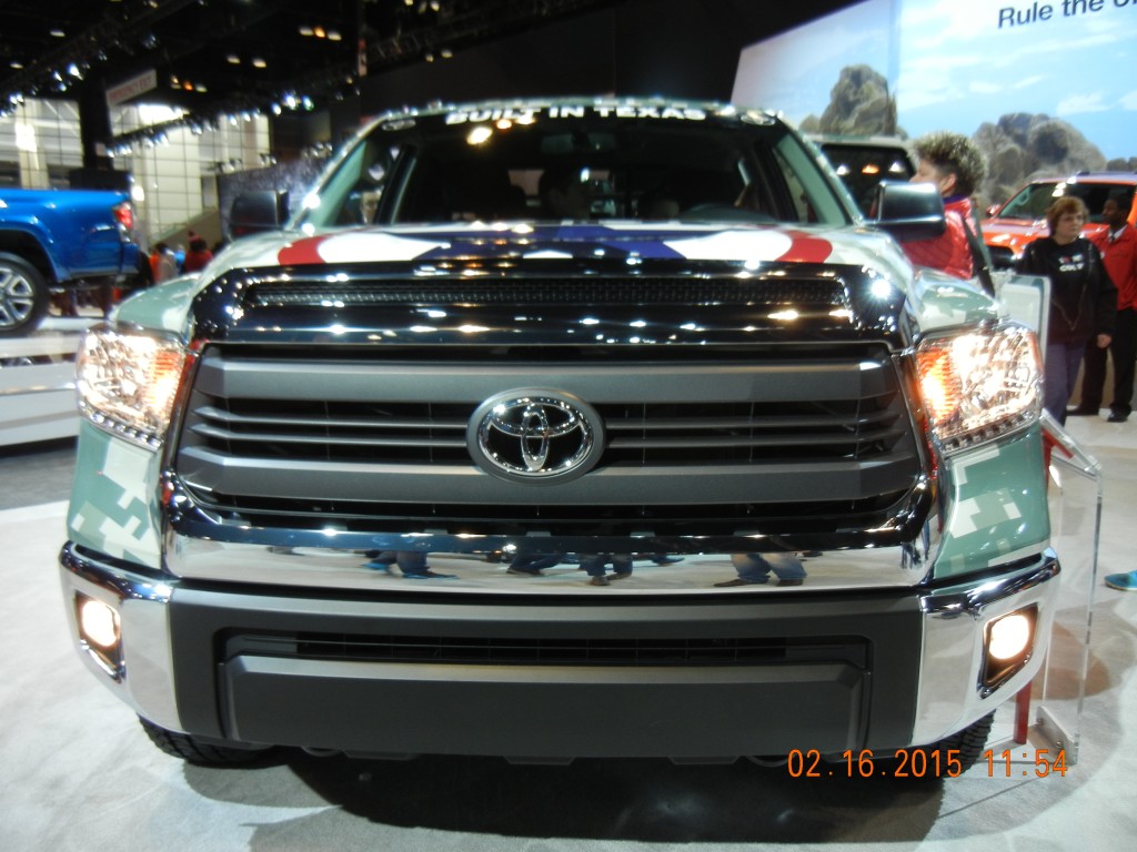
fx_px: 985
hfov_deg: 60.0
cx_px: 568
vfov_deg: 46.8
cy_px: 426
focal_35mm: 30
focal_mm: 5.4
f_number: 3.5
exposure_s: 1/60
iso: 198
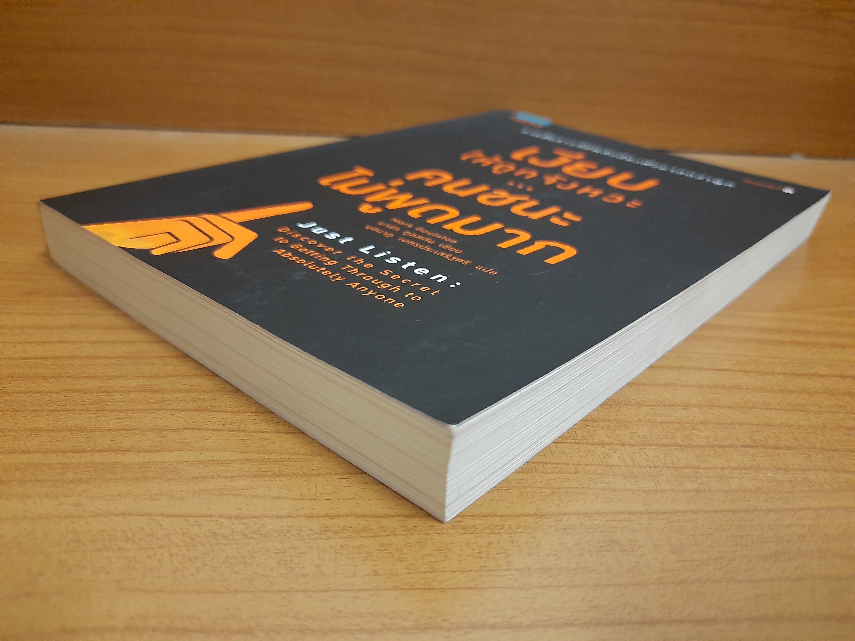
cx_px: 428
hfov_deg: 69.4
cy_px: 320
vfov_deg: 54.9
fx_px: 617
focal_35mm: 25
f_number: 2
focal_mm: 4.6
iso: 800
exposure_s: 1/20
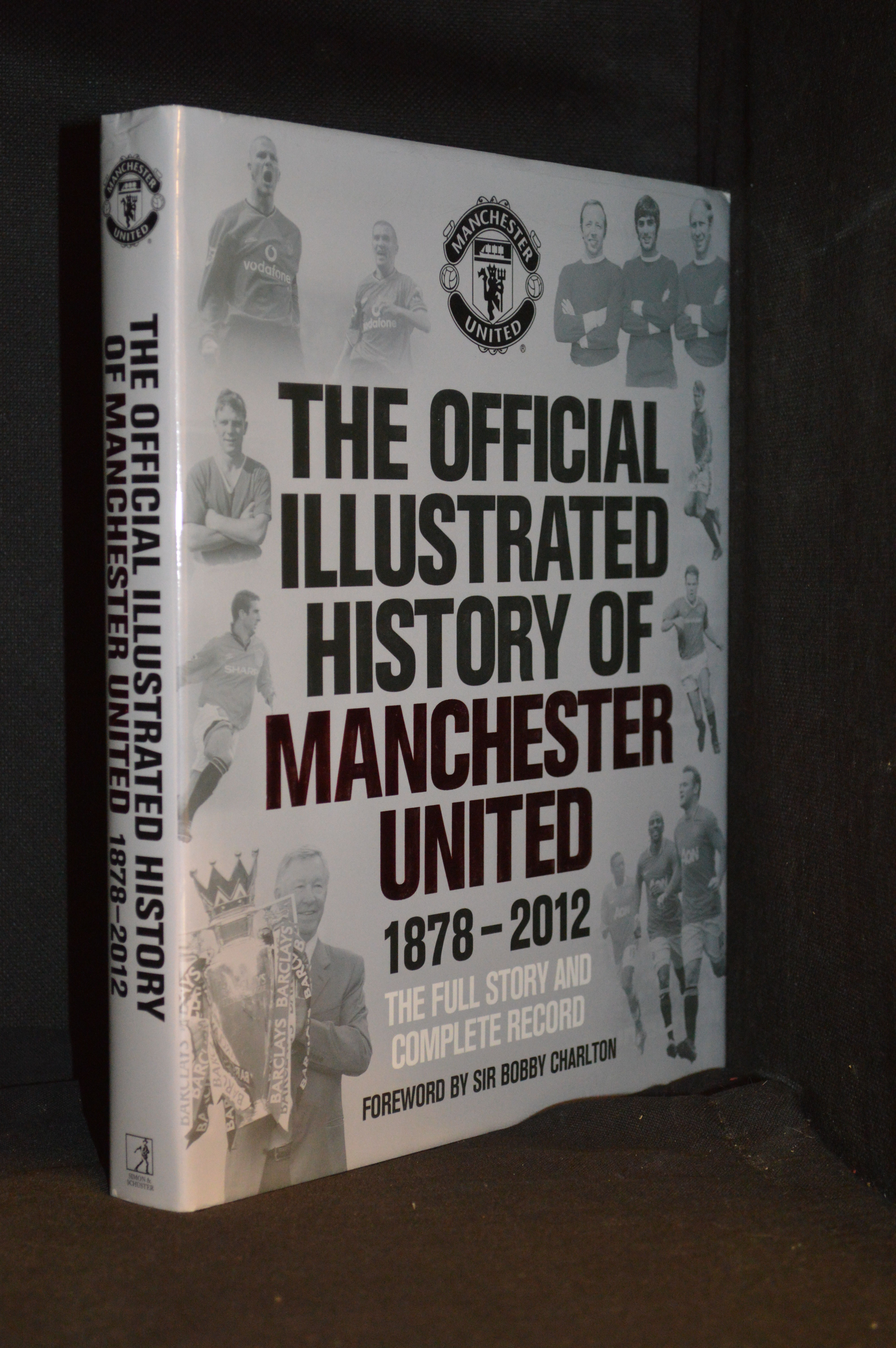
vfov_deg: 29.9
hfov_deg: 20.1
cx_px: 448
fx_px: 2524
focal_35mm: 68
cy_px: 674
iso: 2000
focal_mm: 45
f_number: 5.3
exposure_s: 1/60
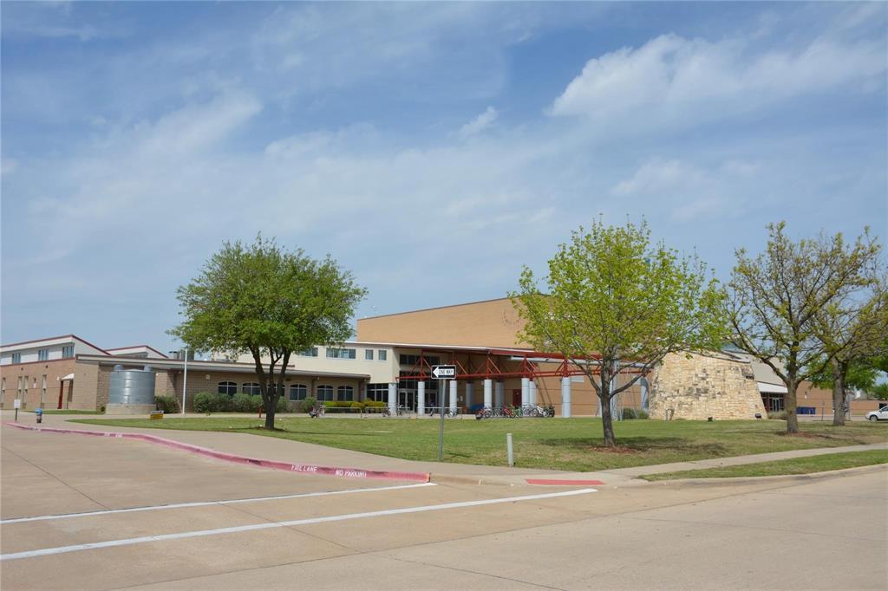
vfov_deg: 43.6
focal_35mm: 30
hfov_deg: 61.9
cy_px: 296
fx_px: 740
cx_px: 444
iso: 100
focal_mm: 20
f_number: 9
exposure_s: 1/320
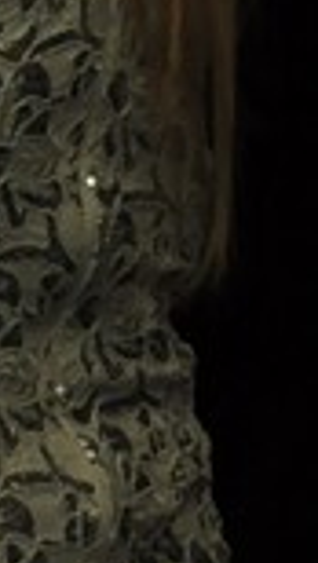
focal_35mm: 427
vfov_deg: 5.0
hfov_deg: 2.7
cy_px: -157
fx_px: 6380
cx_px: -1316
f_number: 4.8
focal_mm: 42
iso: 800
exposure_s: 1/60
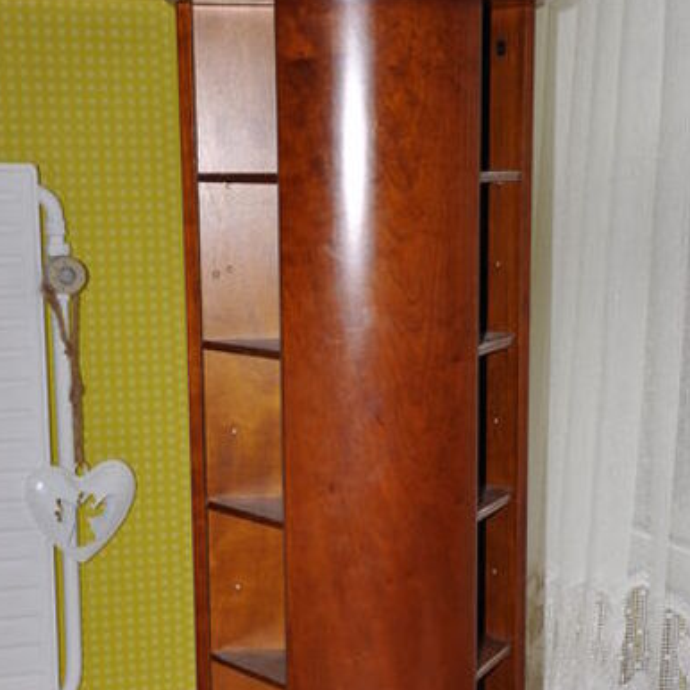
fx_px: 1827
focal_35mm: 81
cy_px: 520
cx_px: 365
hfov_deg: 21.4
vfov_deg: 21.2
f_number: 4.2
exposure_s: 1/60
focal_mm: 34
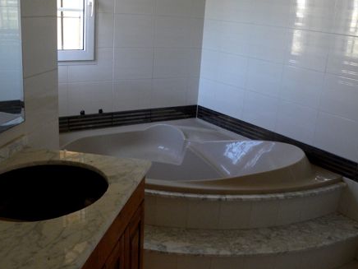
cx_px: 191
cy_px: 178
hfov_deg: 44.8
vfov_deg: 34.1
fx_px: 434
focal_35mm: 42
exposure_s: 1/67.5
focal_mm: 4.6
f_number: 2.8
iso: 187
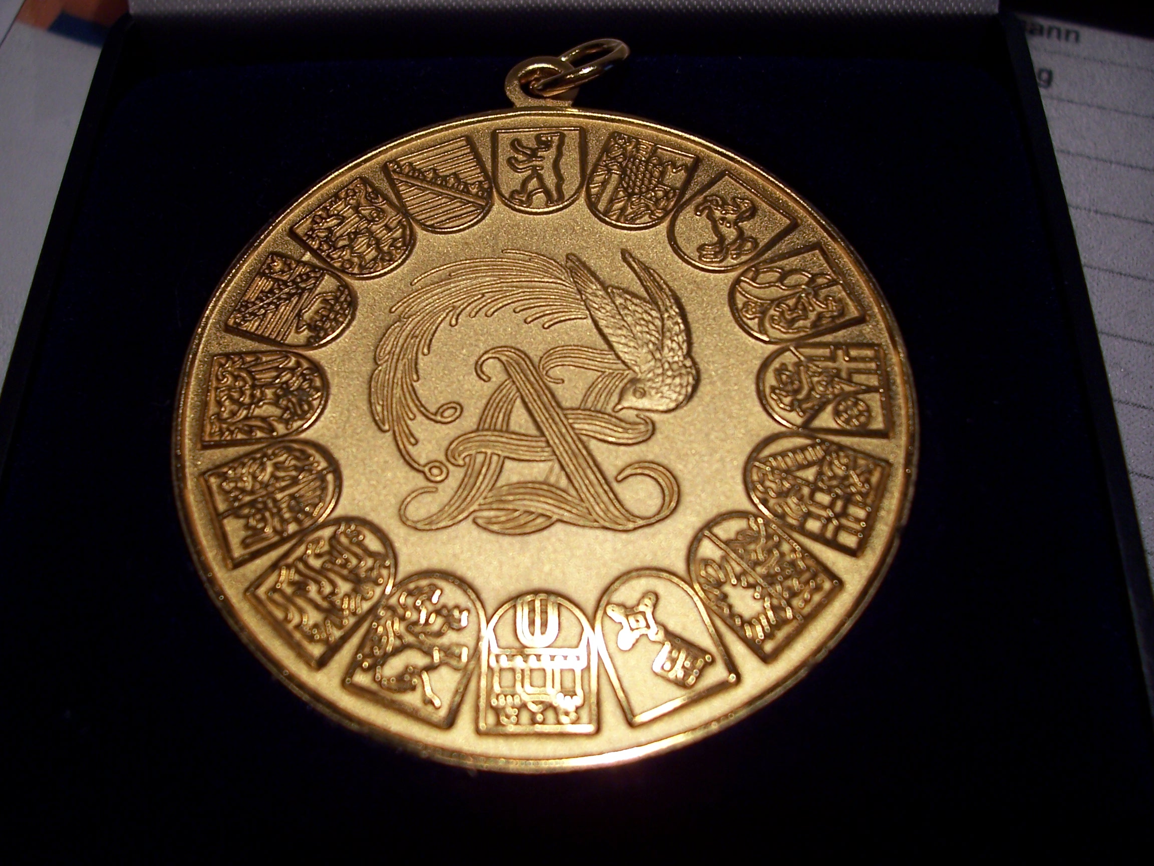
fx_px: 1133
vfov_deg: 41.8
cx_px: 577
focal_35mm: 34
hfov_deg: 54.0
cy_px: 433
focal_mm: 5.6
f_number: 2.7
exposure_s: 1/90
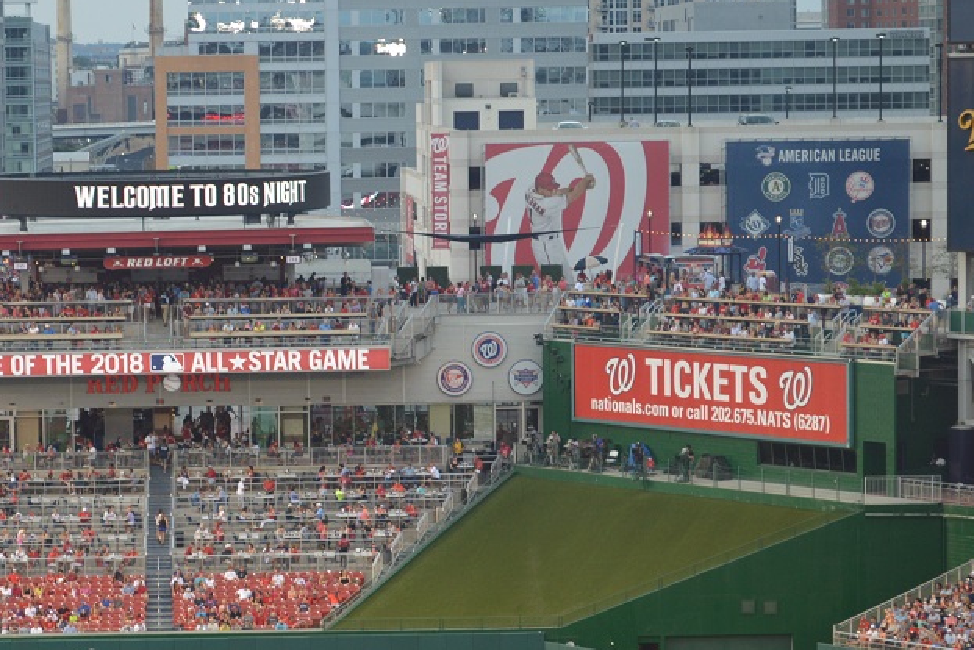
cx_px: 238
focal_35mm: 128
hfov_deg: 15.9
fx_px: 3465
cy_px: 362
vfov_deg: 10.7
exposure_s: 1/125
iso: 400
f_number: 5.6
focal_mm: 52
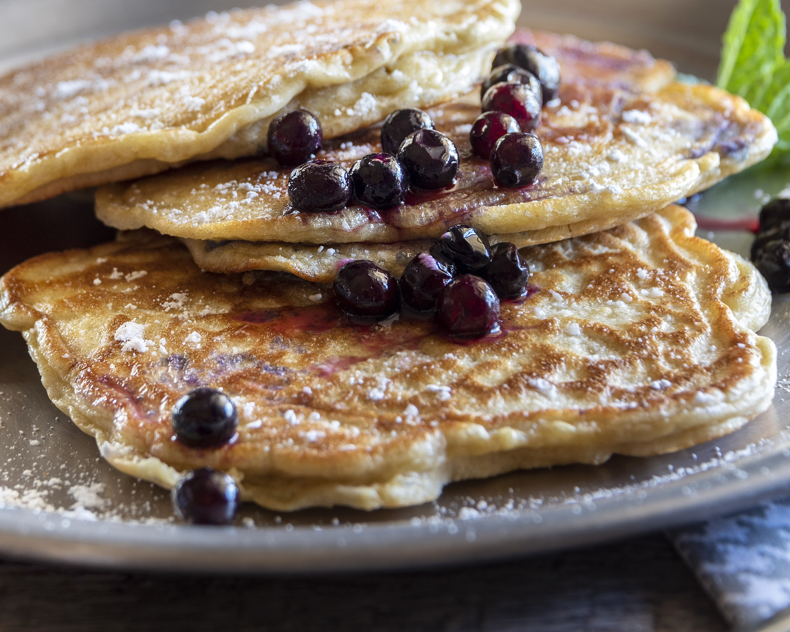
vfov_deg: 6.2
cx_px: 346
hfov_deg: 7.7
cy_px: 148
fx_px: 5845
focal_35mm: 250
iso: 200
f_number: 6.3
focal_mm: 135
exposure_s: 1/5
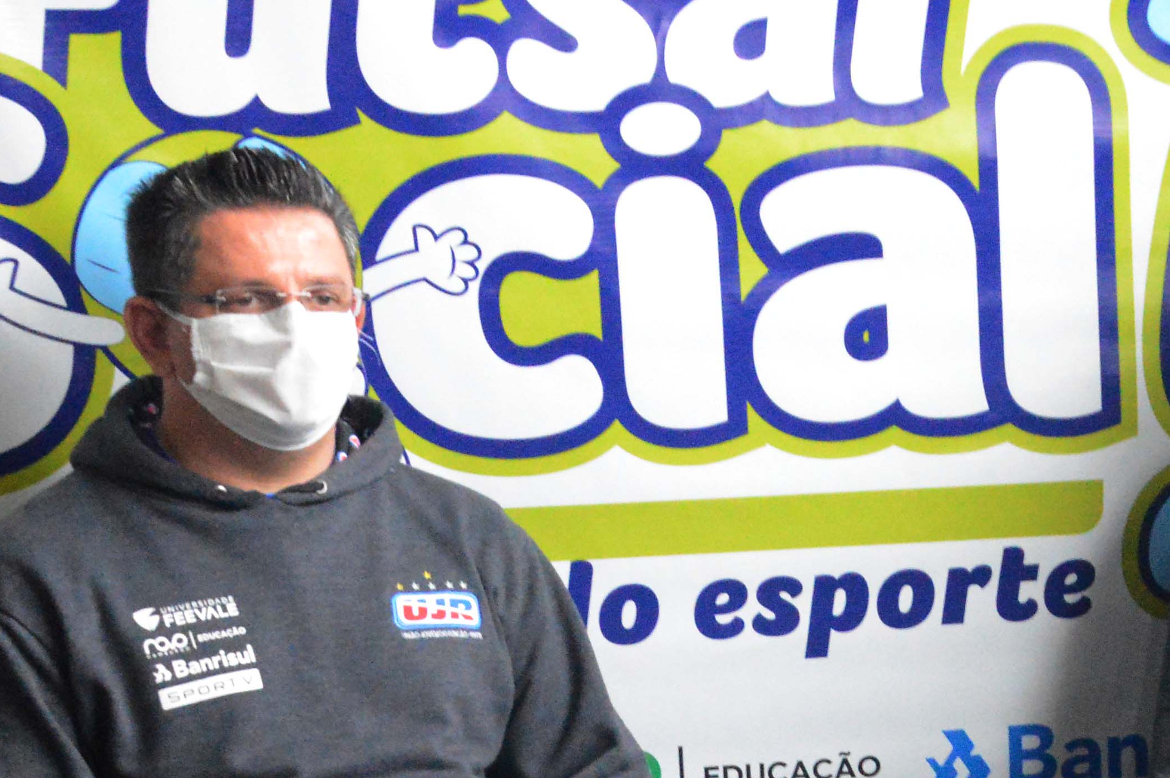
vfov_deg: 12.9
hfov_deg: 19.1
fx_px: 3344
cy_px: 979
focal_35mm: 103
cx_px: 1276
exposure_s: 1/125
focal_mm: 24
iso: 6400
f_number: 5
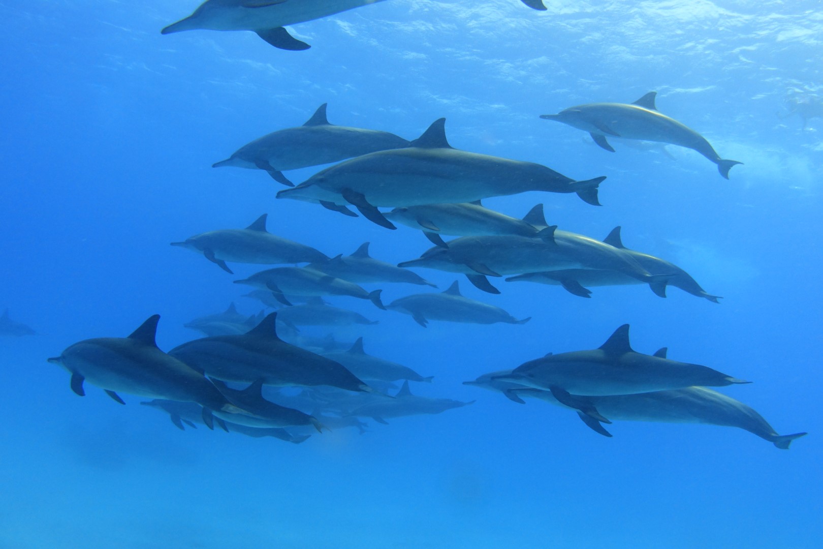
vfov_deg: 37.9
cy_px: 274
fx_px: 800
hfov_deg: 54.4
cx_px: 412
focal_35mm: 35
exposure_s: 1/250
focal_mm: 12.81
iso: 400
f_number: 9
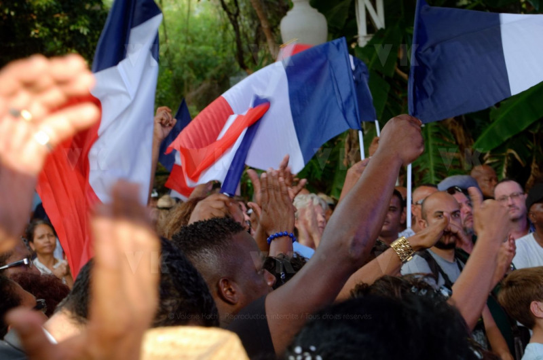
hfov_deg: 19.5
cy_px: 180
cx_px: 272
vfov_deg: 13.0
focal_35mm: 105
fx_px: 1581
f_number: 8
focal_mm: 70
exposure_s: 1/125
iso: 500
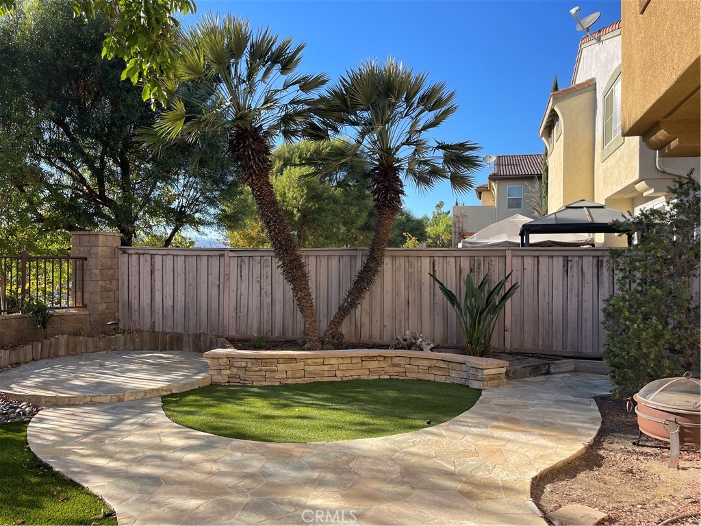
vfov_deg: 54.9
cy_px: 263
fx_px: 506
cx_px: 350
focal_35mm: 25
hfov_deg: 69.4
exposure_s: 1/1294
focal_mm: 5.1
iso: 32
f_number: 1.6
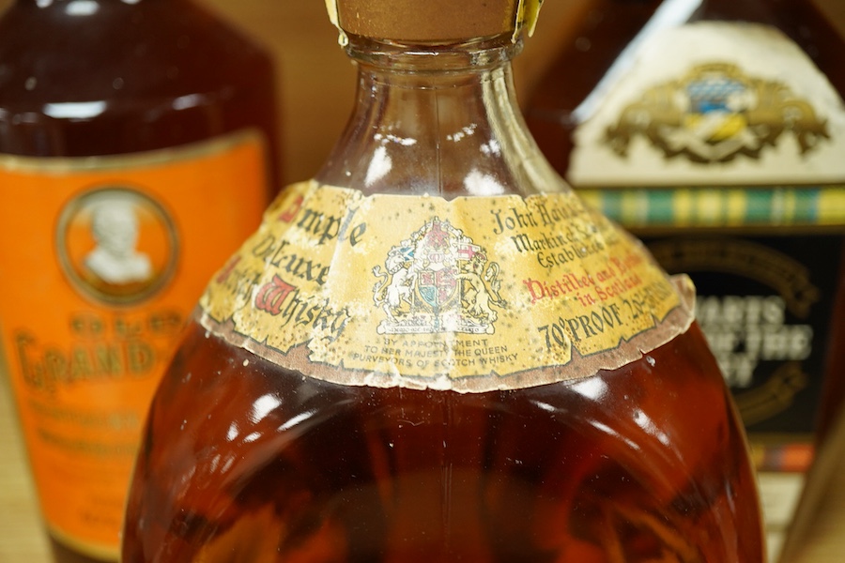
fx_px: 1056
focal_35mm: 45
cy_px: 282
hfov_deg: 43.6
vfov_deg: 29.9
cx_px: 422
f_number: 4.5
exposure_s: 1/125
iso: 1250
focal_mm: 30
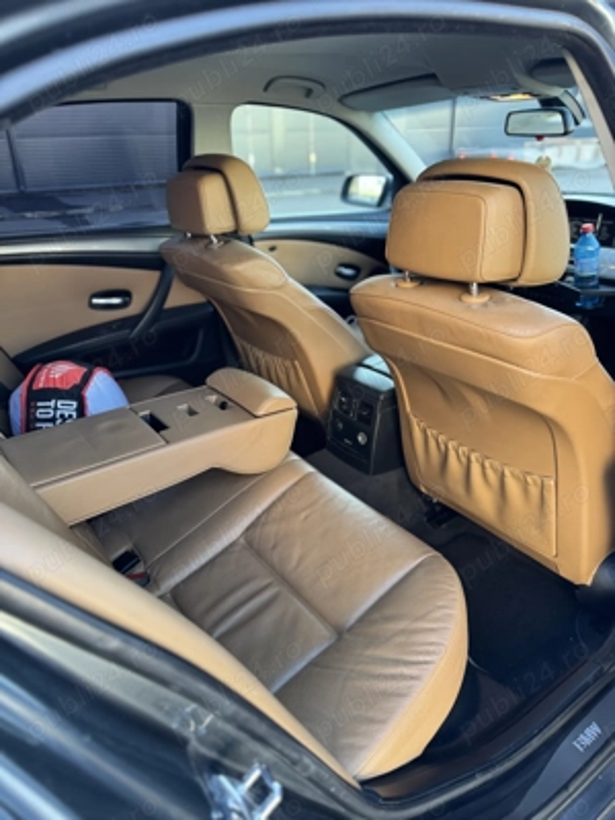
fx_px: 569
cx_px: 308
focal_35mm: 24
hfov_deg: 56.8
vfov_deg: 71.6
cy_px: 410
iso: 125
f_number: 1.78
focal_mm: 6.76
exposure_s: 1/121
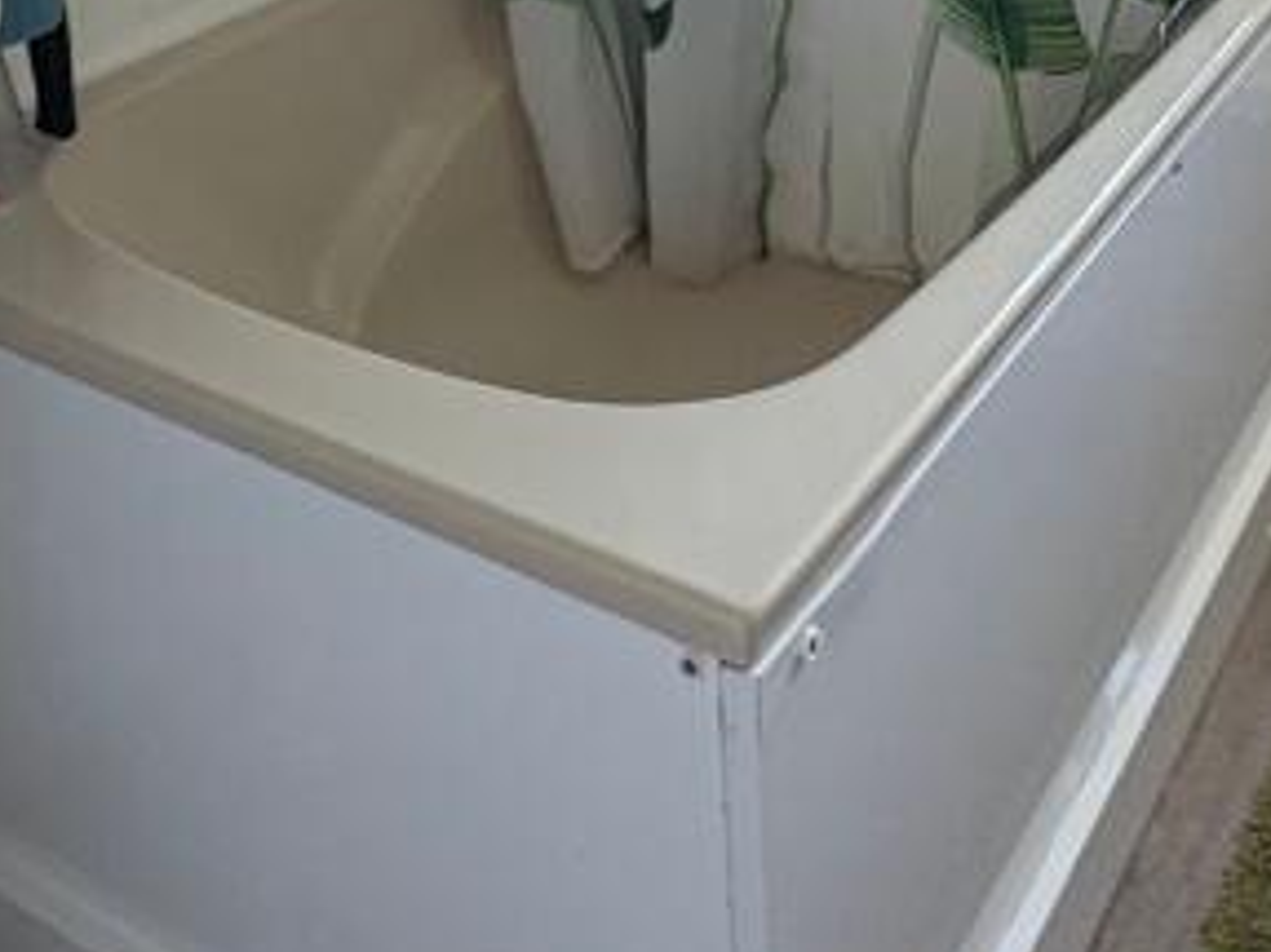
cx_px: 762
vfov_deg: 26.6
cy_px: -120
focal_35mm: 50
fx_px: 1835
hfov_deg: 38.1
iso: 320
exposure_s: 1/60
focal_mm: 2.22
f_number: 2.2
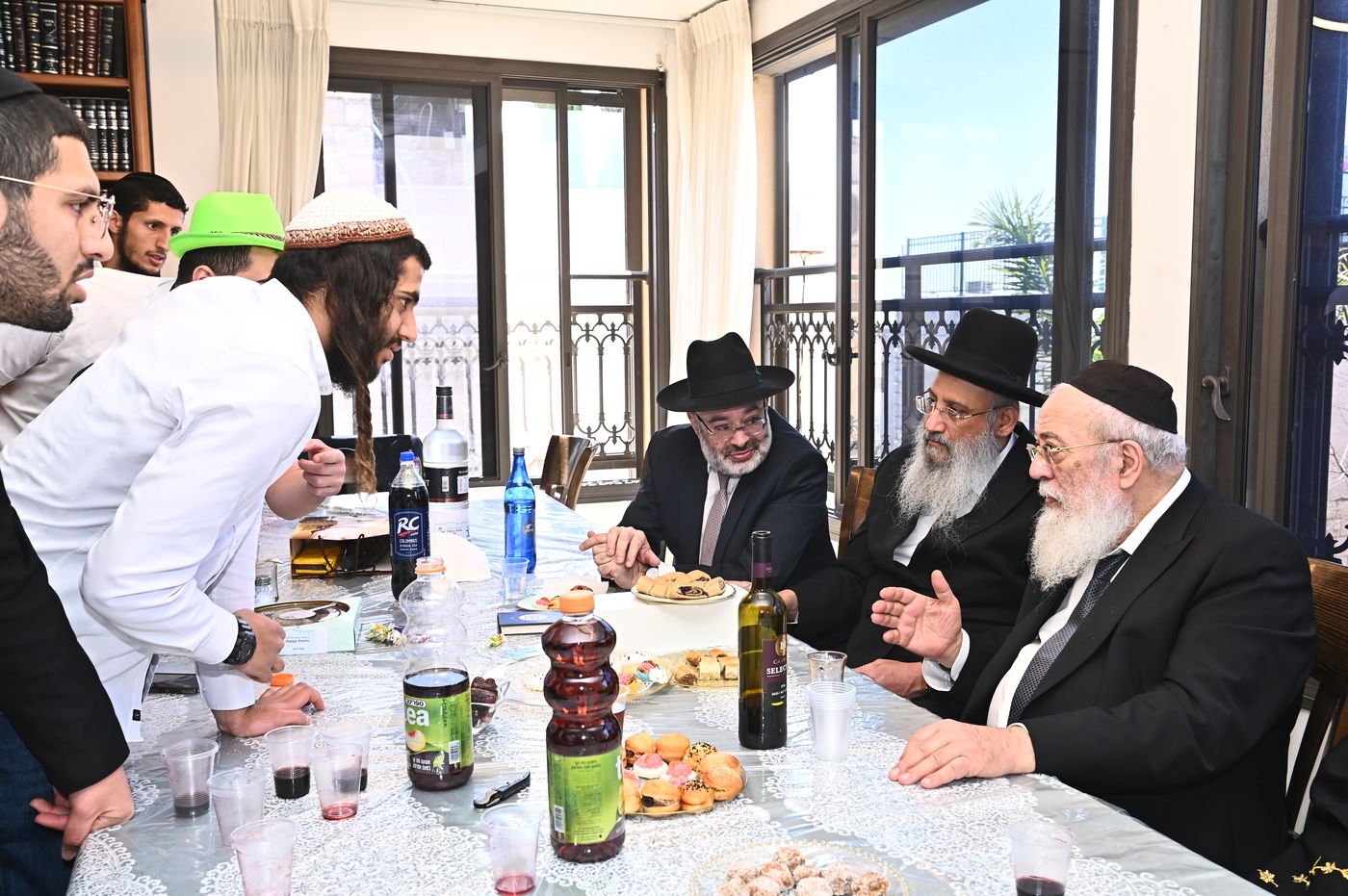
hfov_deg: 55.8
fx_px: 1272
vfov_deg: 38.8
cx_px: 674
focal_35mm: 34
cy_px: 448
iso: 800
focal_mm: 34
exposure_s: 1/100
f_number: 8
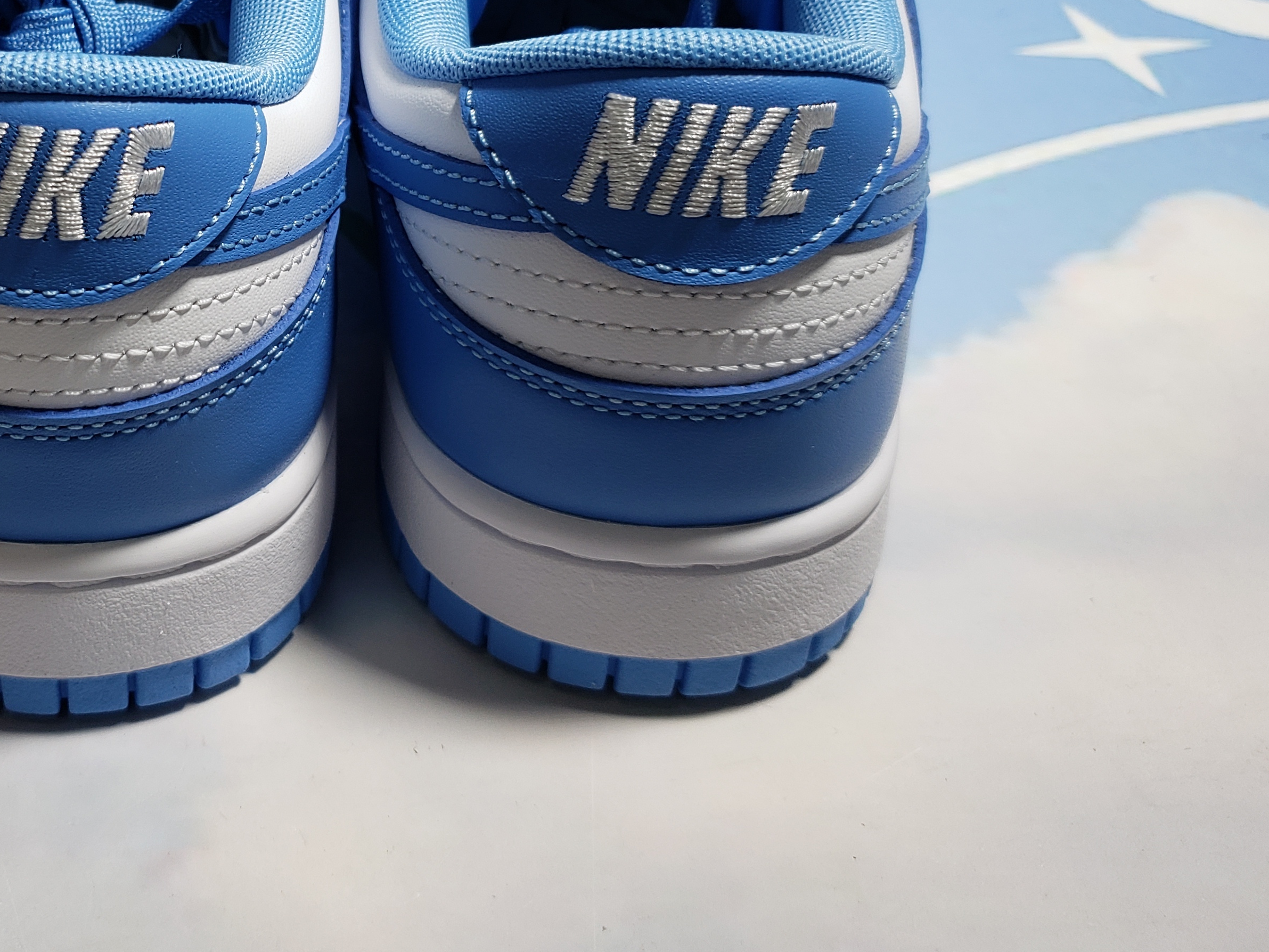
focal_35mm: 44
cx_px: 249
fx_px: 1613
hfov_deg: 41.1
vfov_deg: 32.3
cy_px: 247
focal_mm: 4.3
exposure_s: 1/344
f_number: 1.5
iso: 50
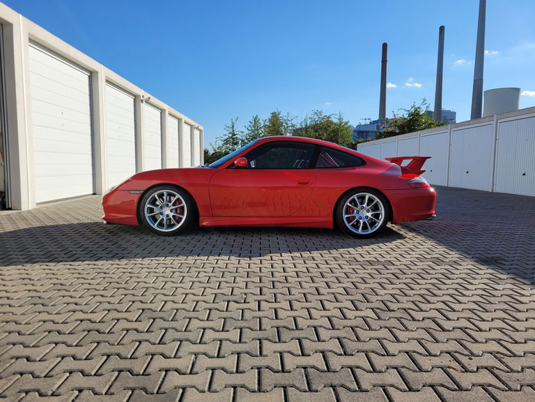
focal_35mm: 26
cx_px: 268
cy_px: 201
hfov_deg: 67.3
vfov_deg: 53.1
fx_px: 402
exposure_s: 1/2921
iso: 40
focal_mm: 5.4
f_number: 1.8
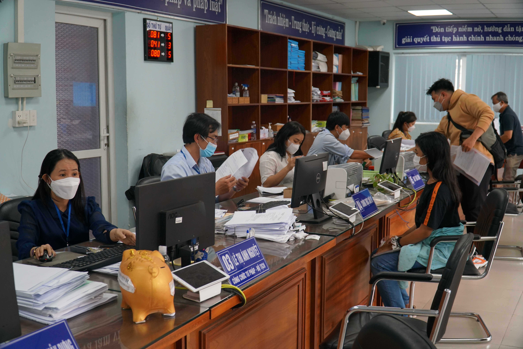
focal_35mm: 38
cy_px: 174
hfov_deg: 51.3
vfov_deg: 35.5
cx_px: 262
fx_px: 545
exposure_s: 1/160
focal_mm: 25
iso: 640
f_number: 4
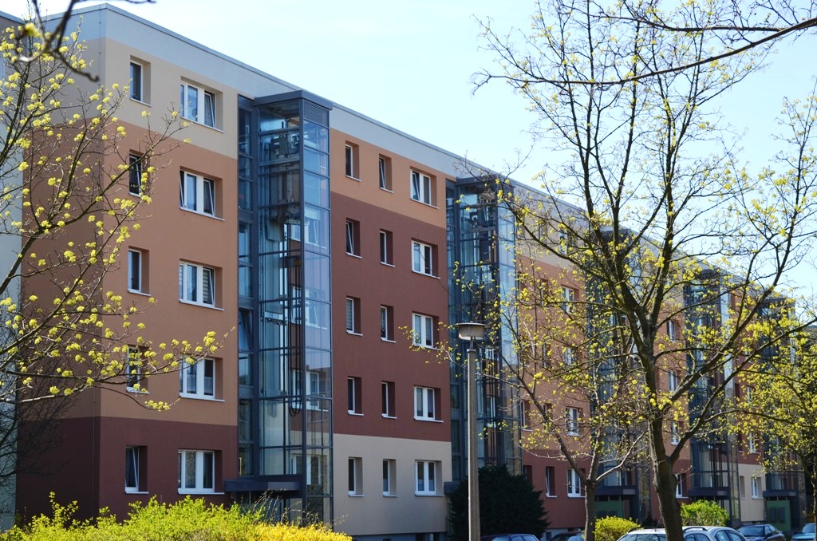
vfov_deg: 20.1
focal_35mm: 68
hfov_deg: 29.9
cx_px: 408
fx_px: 1529
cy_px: 270
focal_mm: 45
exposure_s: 1/250
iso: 160
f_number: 8
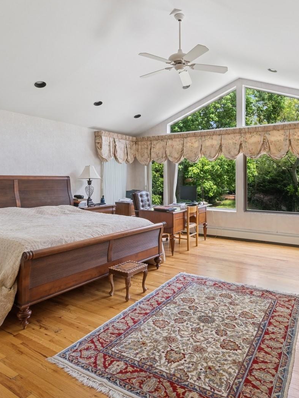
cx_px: 167
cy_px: 198
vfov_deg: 76.4
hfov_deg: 60.9
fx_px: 253
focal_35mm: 22
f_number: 14
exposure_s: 1/30
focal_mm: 15
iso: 640
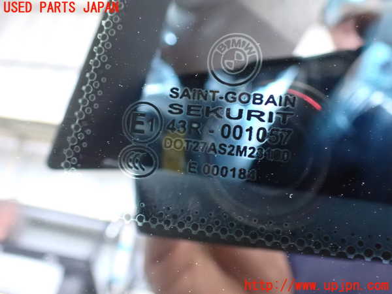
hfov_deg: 60.0
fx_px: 340
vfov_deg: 46.8
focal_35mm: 30
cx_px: 196
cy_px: 147
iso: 1600
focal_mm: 5.4
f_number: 2.3
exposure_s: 1/25
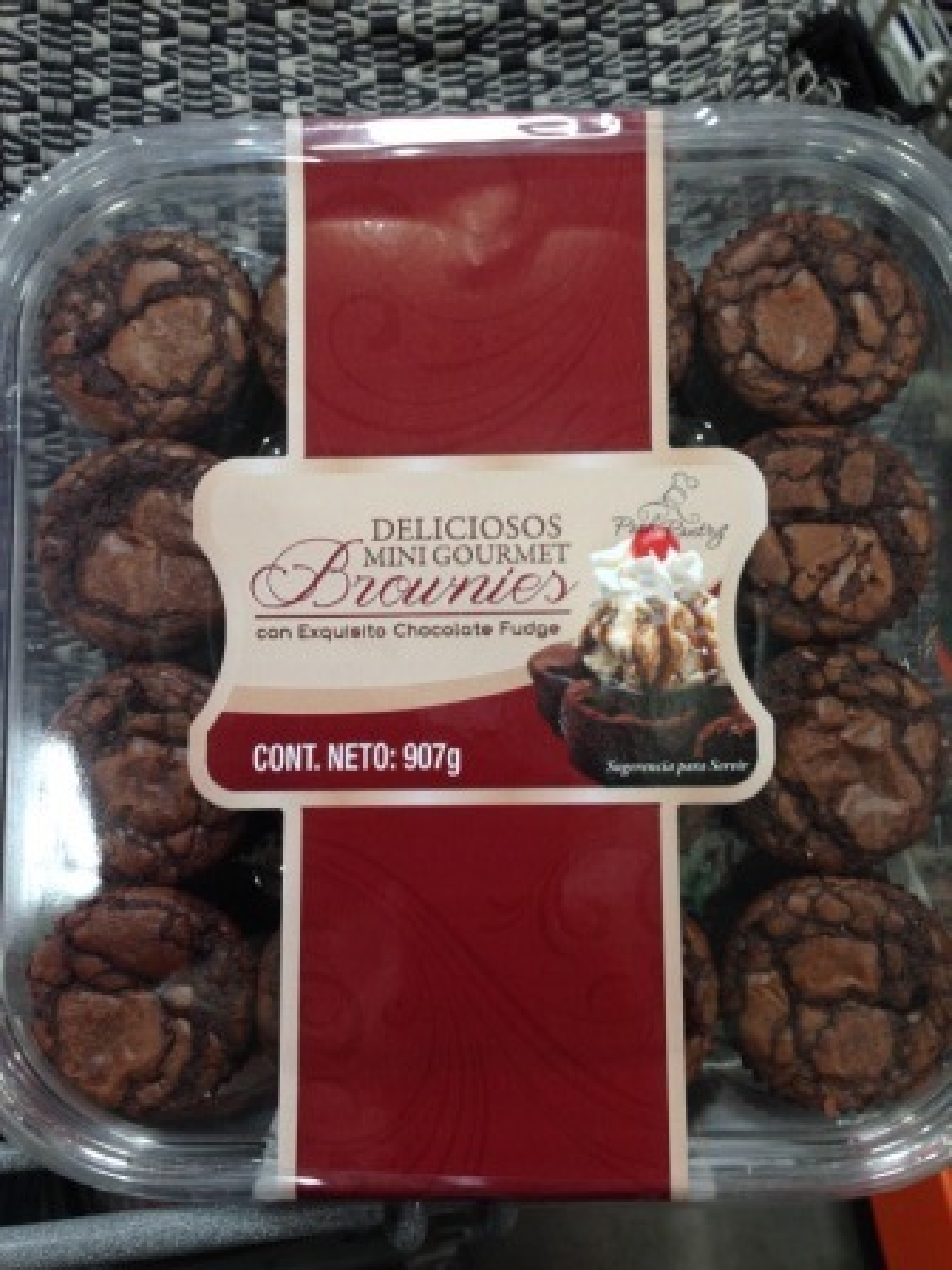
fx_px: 1210
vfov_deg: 55.4
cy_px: 635
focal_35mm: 33
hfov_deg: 42.9
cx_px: 476
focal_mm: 4.12
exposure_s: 1/60
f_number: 2.4
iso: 64
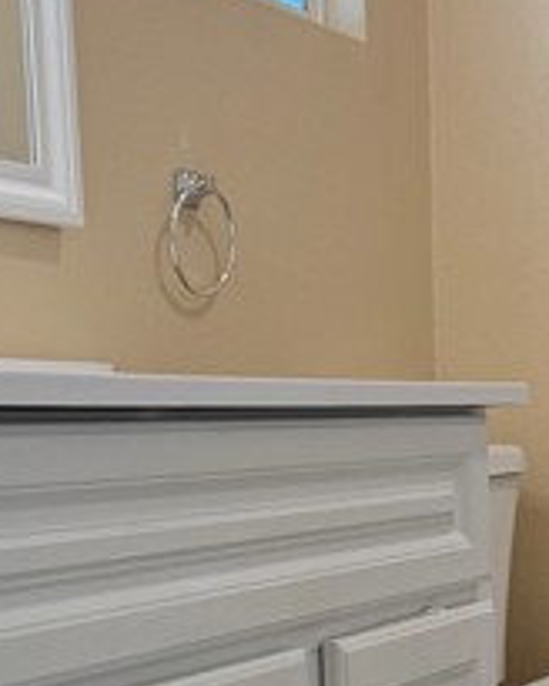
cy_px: 519
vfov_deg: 25.7
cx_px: 191
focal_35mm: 73
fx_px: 1483
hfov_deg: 20.9
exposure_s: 1/224
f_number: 1.78
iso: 160
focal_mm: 6.76
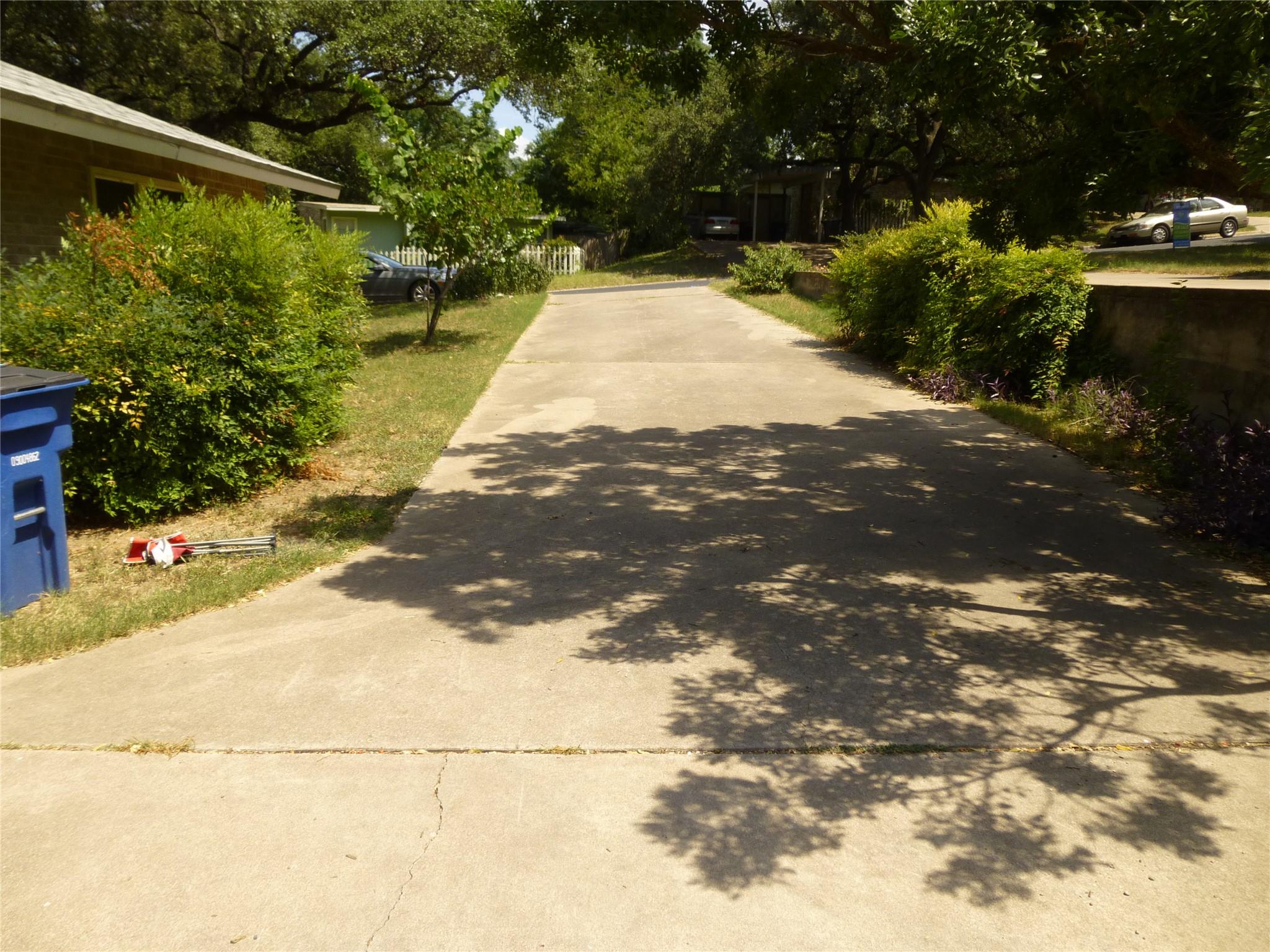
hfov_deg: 69.4
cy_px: 476
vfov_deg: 54.9
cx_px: 635
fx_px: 917
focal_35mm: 25
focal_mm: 4.5
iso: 100
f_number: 3.1
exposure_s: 1/1000
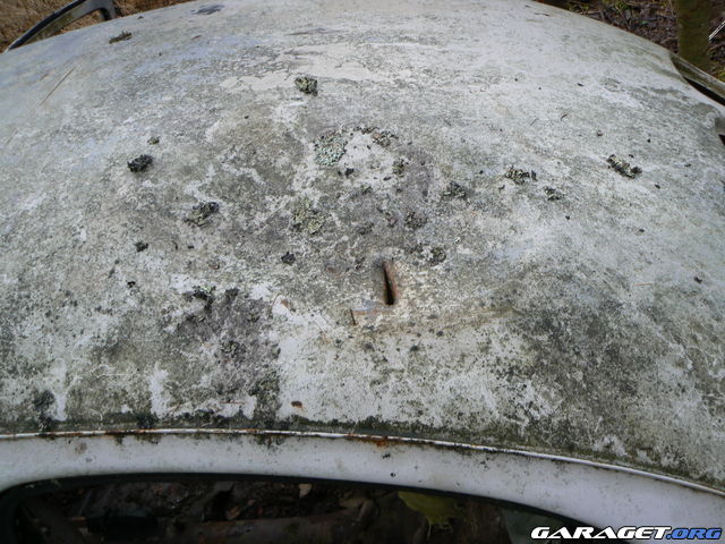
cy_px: 272
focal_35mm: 36
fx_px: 754
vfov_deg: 39.7
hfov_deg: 51.4
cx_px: 362
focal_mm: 6
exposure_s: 1/30
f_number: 2.8
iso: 80
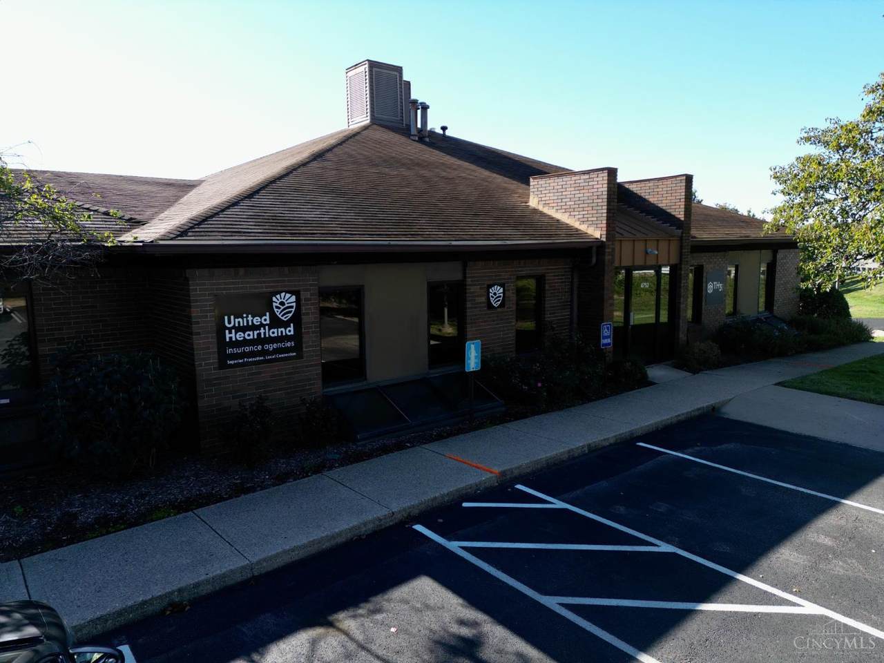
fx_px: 613
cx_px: 442
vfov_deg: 56.8
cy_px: 332
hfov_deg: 71.6
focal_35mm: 24
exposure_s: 1/1000
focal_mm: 6.72
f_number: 1.7
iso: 100
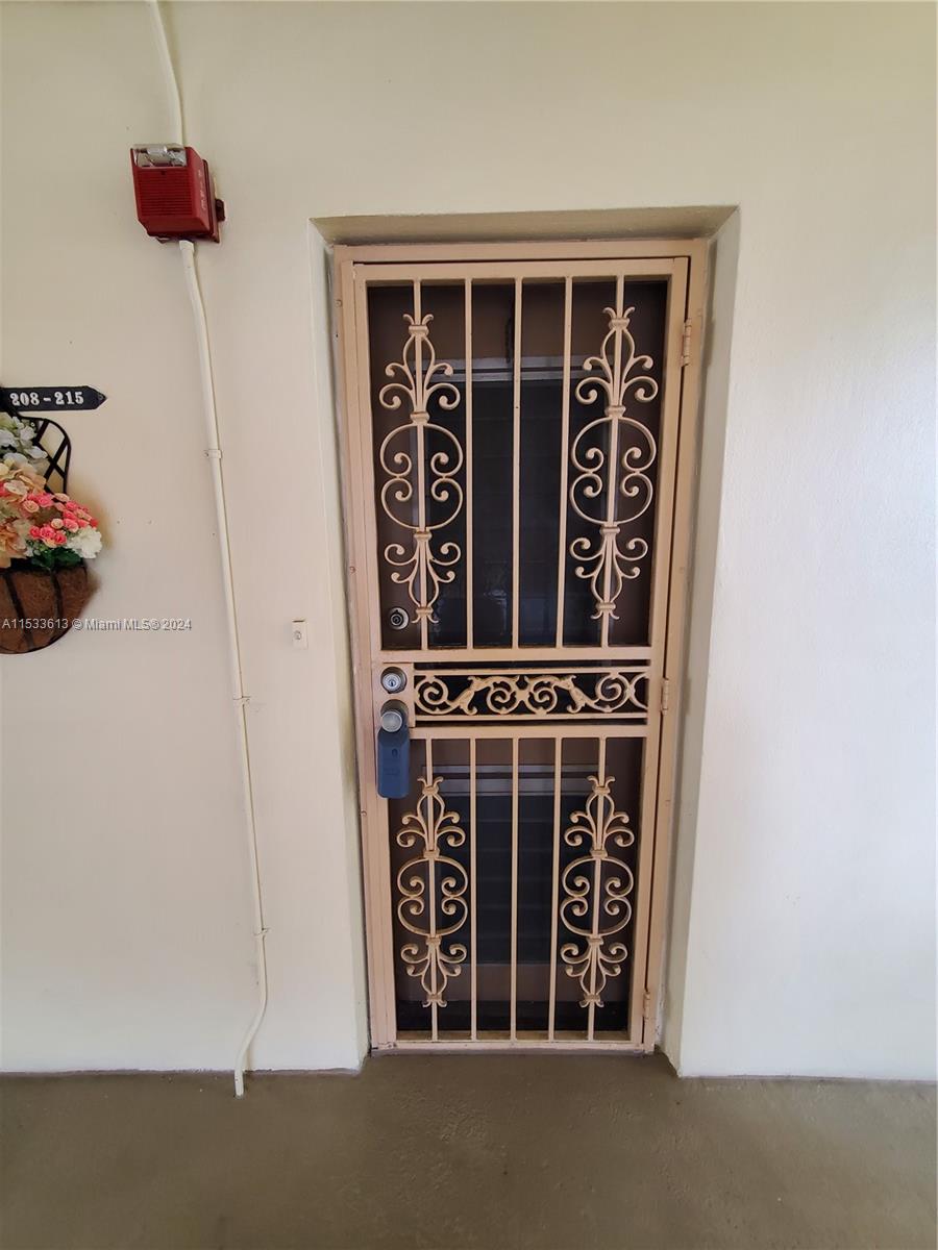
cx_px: 469
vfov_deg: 106.2
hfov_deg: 89.9
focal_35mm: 13
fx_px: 470
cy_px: 625
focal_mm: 1.8
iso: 200
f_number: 2.2
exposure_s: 1/60
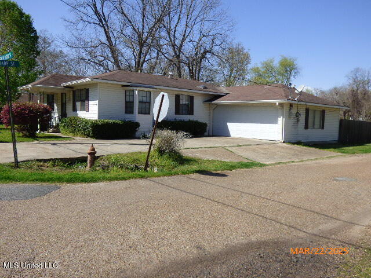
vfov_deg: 48.2
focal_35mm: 29
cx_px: 186
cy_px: 139
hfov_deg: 61.7
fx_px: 311
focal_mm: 5.04
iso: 100
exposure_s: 1/1300
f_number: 3.2
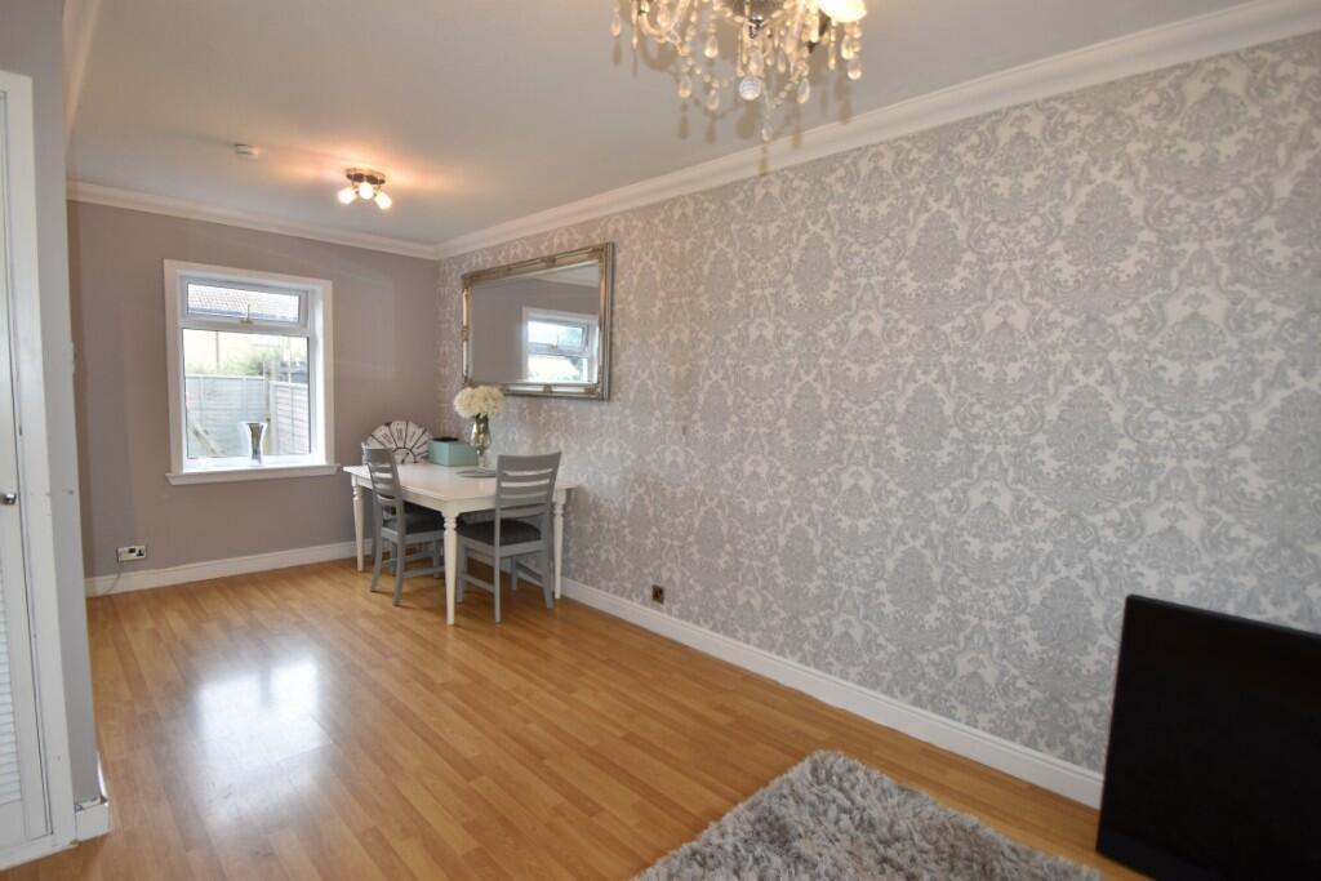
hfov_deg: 95.0
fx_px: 606
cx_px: 660
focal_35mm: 16
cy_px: 440
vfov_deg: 72.1
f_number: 4.5
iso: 320
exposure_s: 1/60
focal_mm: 11
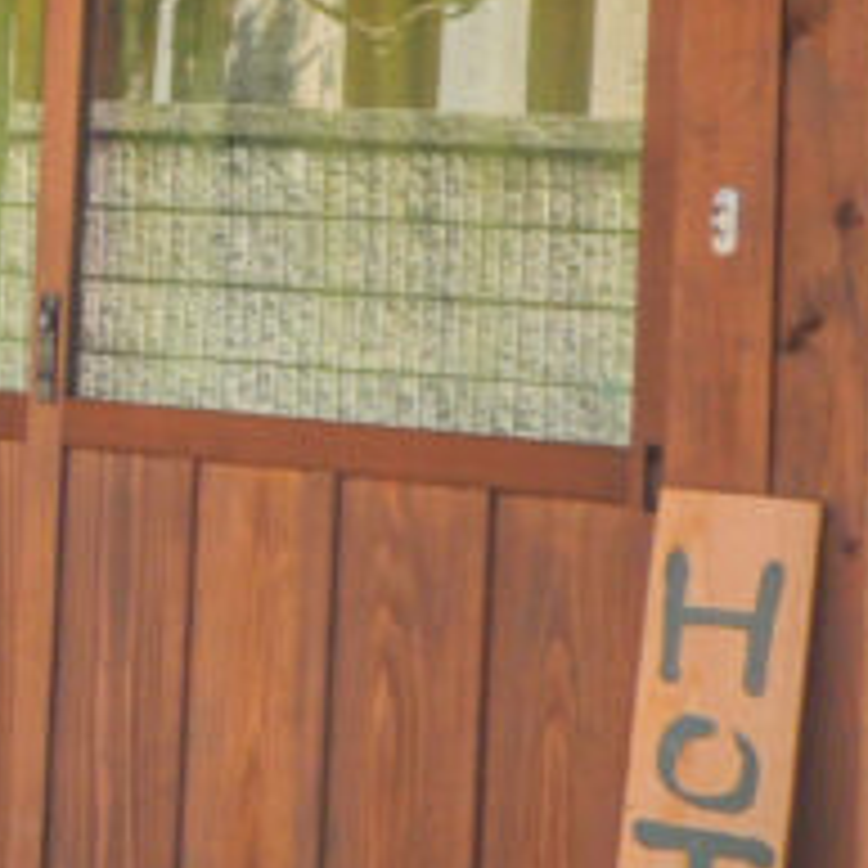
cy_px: 108
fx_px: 3064
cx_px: -1007
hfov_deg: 13.3
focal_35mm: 108
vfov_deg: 15.9
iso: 200
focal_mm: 16
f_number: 3.5
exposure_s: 1/400
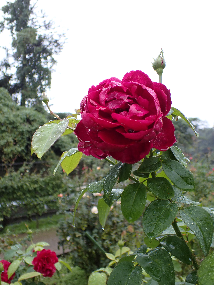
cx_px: 107
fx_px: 247
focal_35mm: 30
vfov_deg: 60.0
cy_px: 142
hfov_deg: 46.8
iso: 100
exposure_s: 1/200
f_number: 2.3
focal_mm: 5.4
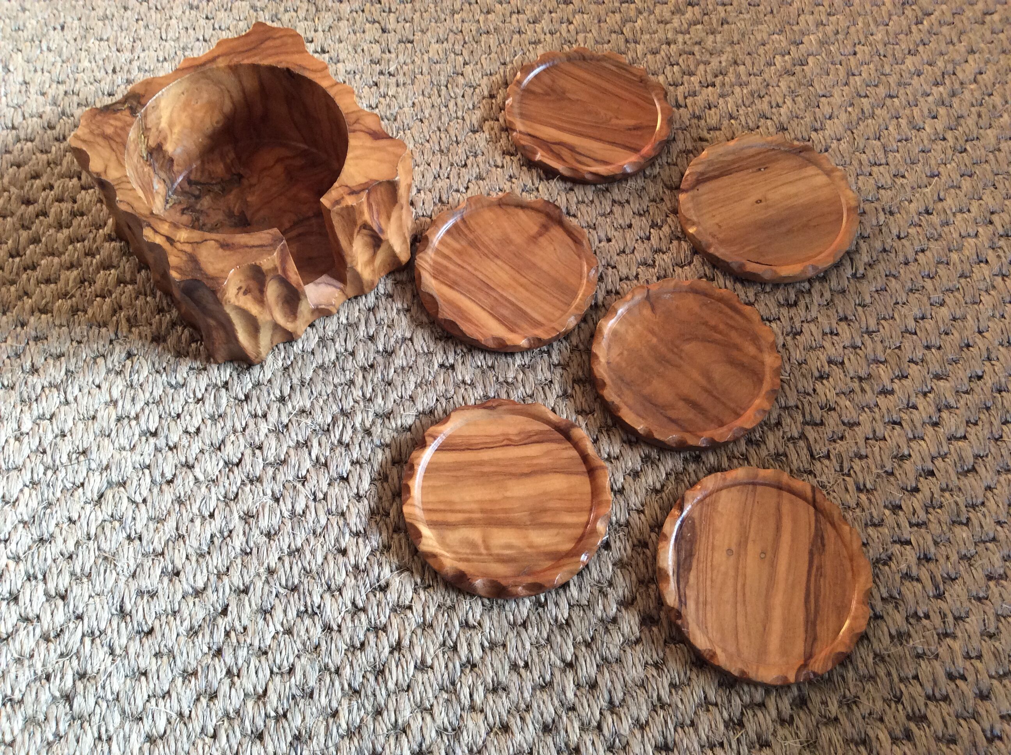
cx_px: 506
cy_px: 378
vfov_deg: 44.1
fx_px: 933
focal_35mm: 32
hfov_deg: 56.9
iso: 80
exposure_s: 1/25
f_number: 2.4
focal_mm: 3.3
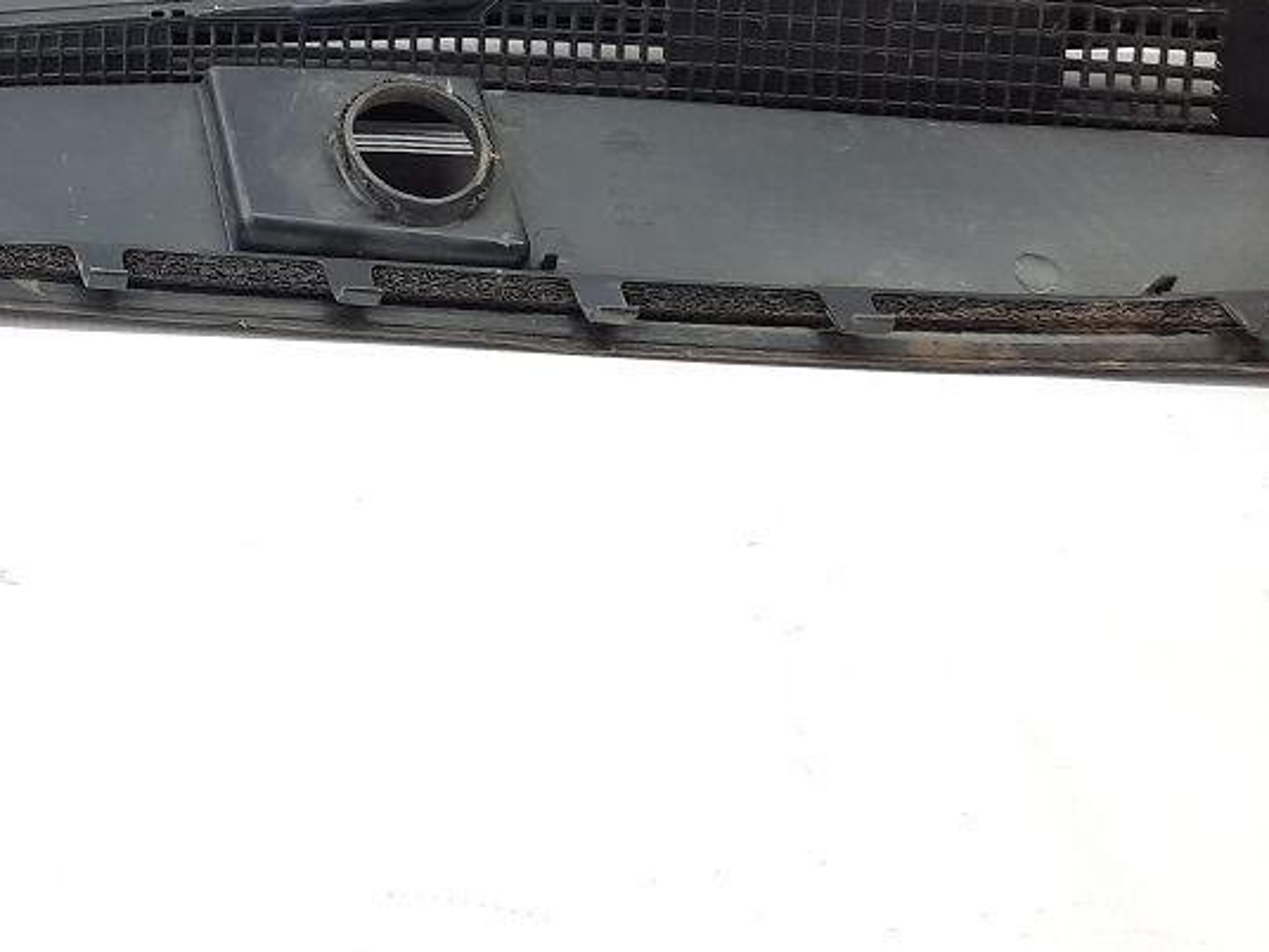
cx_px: -140
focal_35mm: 56
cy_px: 40
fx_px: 2053
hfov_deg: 30.6
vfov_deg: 25.1
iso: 100
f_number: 2
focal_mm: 4.6
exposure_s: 1/50
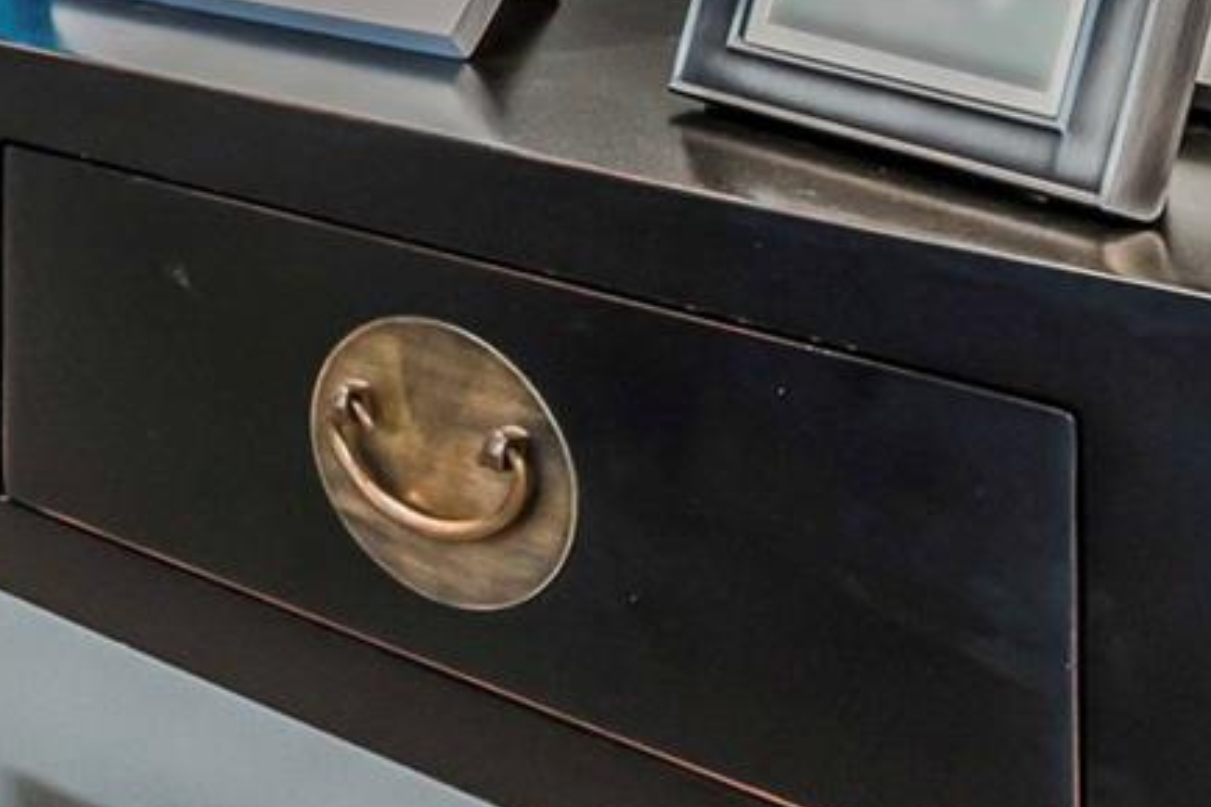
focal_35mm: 80
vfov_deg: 15.6
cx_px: -1011
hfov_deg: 19.0
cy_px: -436
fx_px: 2691
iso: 800
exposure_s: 1/5
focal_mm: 17
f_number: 8
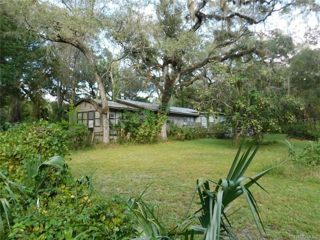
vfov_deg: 58.9
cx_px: 160
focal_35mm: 23
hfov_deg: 73.9
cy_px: 120
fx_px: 213
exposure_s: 1/125
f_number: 3
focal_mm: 4
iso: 125
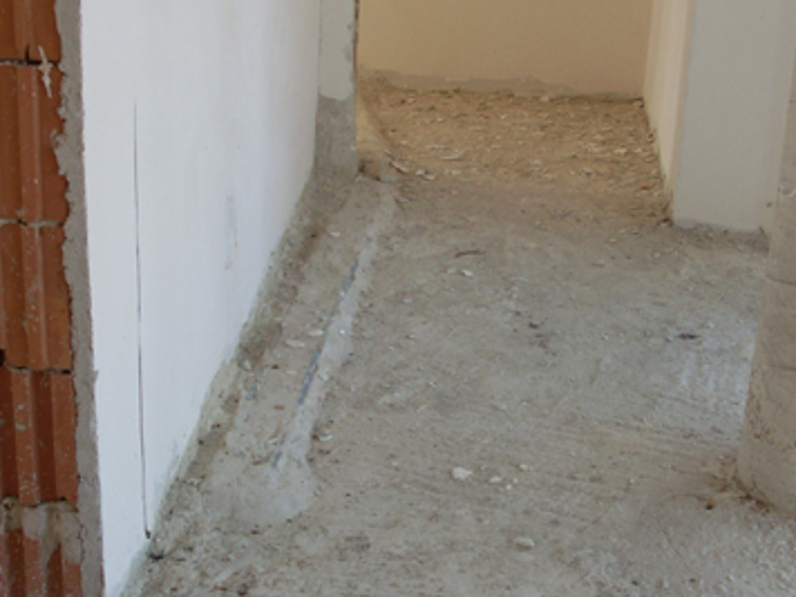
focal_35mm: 64
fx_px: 1472
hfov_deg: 30.2
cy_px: 329
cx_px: 465
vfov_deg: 22.9
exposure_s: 1/125
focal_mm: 6.3
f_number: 3
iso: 80
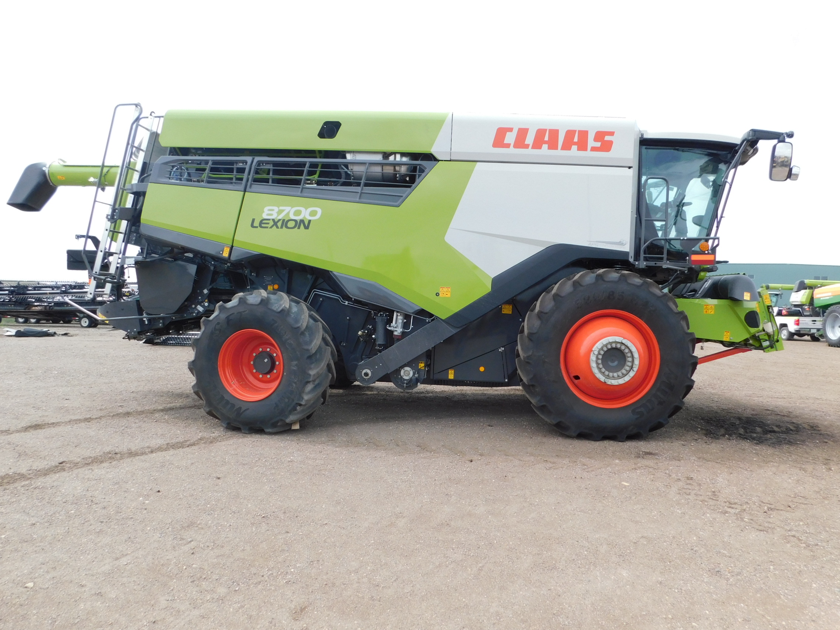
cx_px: 420
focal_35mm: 23
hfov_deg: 73.9
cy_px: 315
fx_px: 558
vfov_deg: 58.9
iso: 125
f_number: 3
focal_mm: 4
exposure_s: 1/640
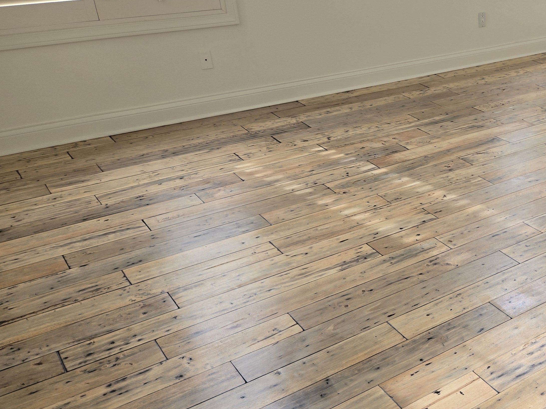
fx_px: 663
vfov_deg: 34.3
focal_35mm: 42
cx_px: 491
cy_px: 243
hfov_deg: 41.3
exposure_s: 1/180
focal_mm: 5.4
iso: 50
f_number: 1.8
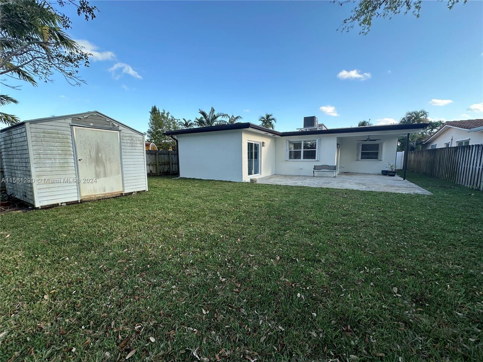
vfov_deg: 85.7
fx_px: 195
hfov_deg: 102.1
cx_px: 242
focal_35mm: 14
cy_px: 181
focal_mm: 2.22
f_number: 2.2
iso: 40
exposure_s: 1/520
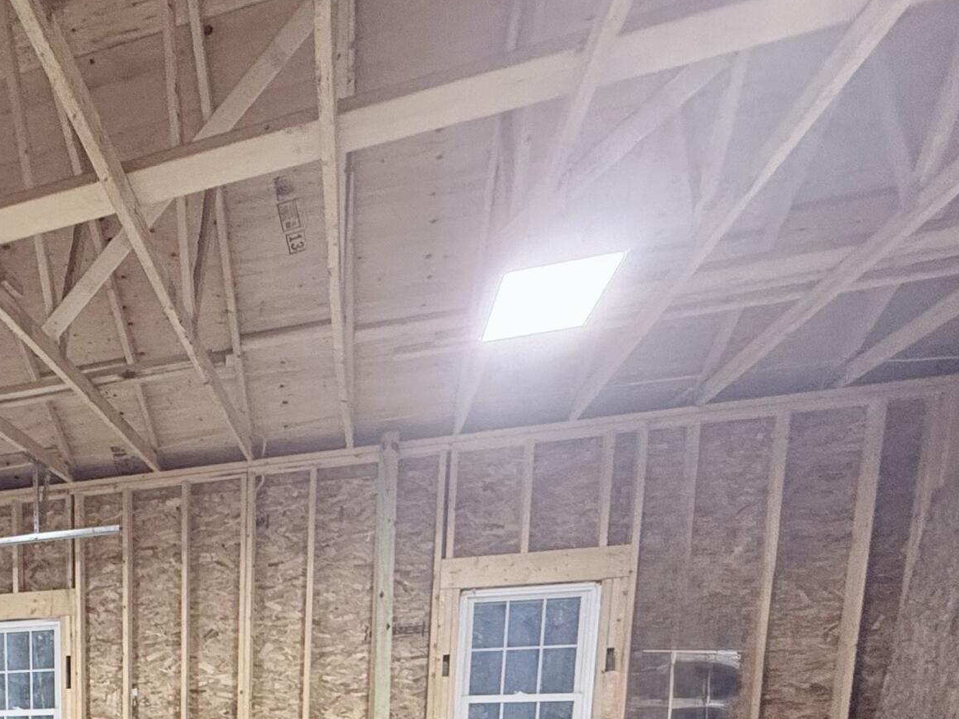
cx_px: -53
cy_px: 875
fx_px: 997
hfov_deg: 42.4
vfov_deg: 32.4
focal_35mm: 36
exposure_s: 1/120
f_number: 2.2
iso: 160
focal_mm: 2.22
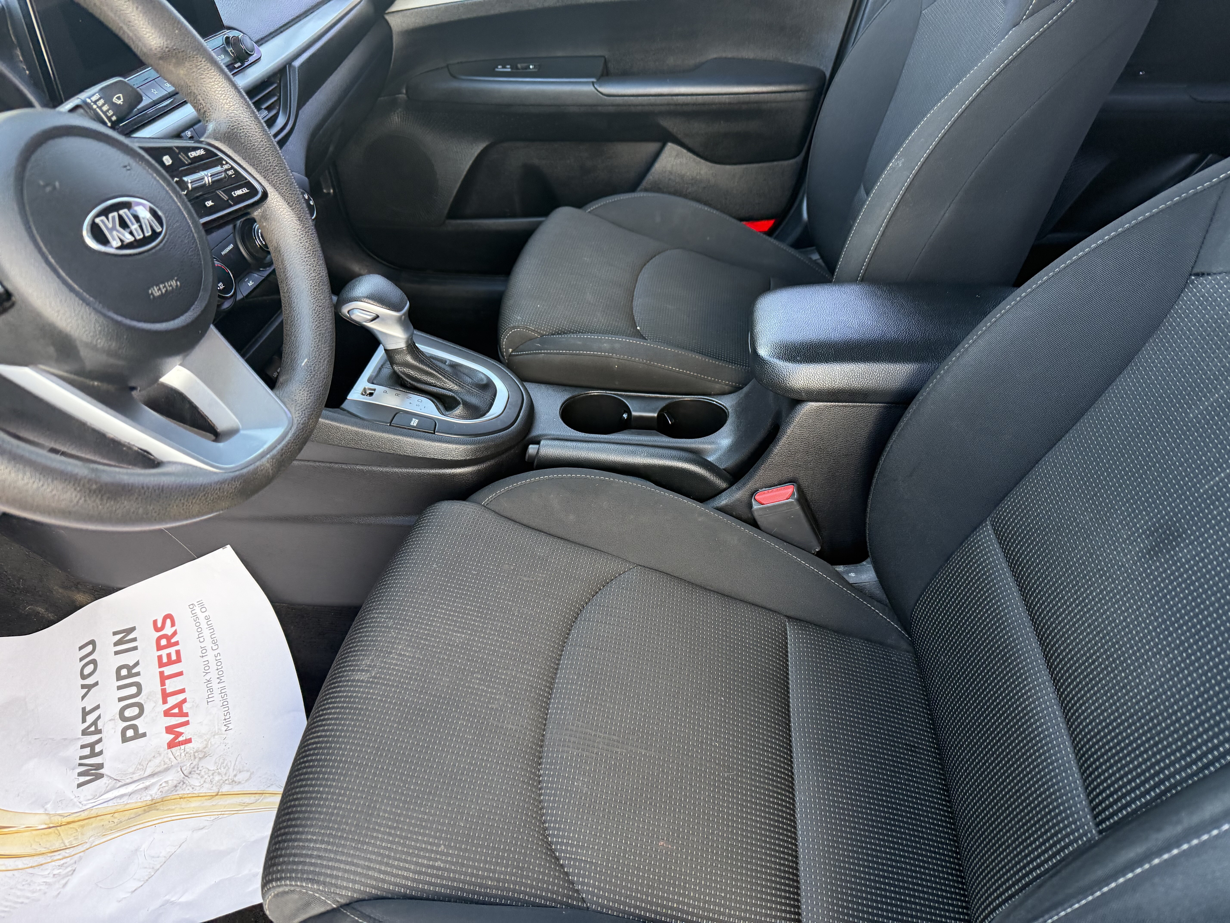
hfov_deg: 71.6
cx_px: 615
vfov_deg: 56.8
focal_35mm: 24
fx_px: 853
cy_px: 462
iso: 200
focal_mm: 6.76
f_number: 1.78
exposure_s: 1/122
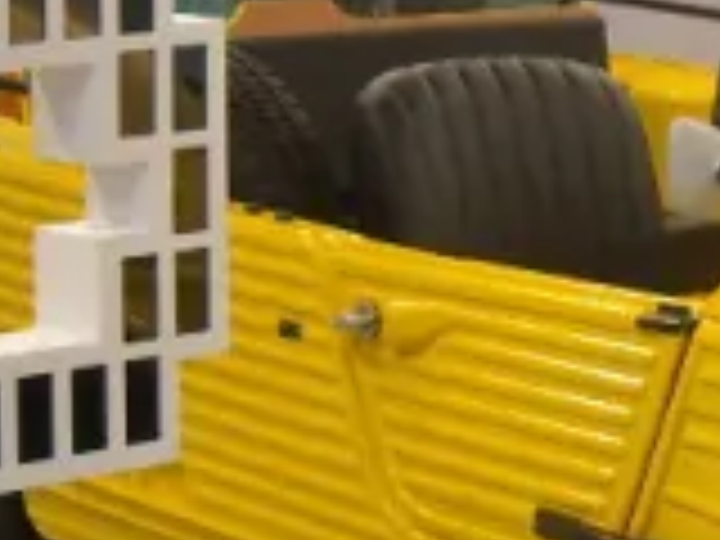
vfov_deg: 7.1
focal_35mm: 209
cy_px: 400
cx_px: 760
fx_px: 4347
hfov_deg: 9.4
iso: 227
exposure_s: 1/250
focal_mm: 7.1
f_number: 3.1
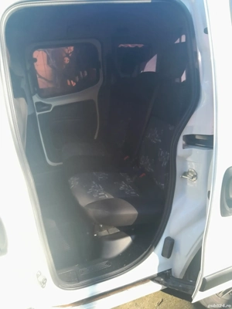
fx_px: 232
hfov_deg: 53.1
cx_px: 116
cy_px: 154
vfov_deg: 67.3
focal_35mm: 26
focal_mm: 3.98
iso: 40
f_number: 1.8
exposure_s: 1/50
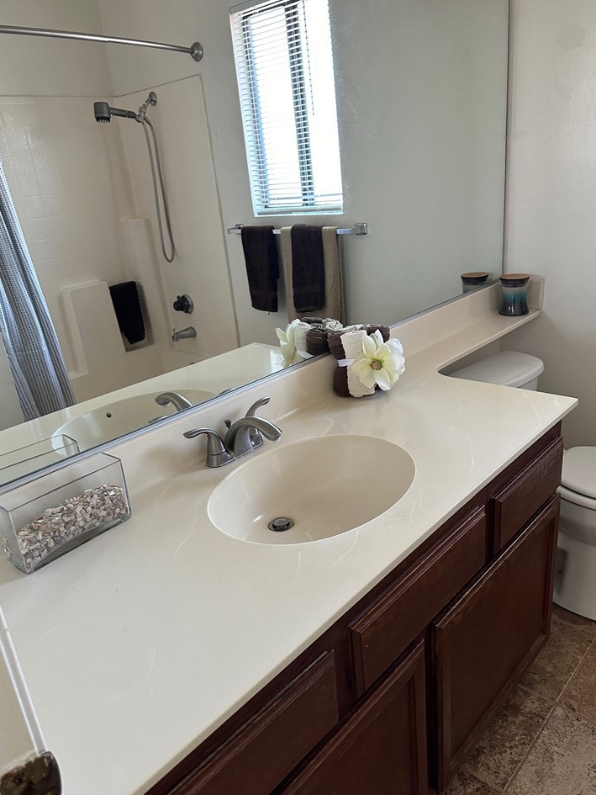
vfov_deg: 67.3
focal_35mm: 26
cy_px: 405
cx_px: 304
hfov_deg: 53.1
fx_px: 597
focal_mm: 6.86
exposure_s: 1/60
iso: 320
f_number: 1.78
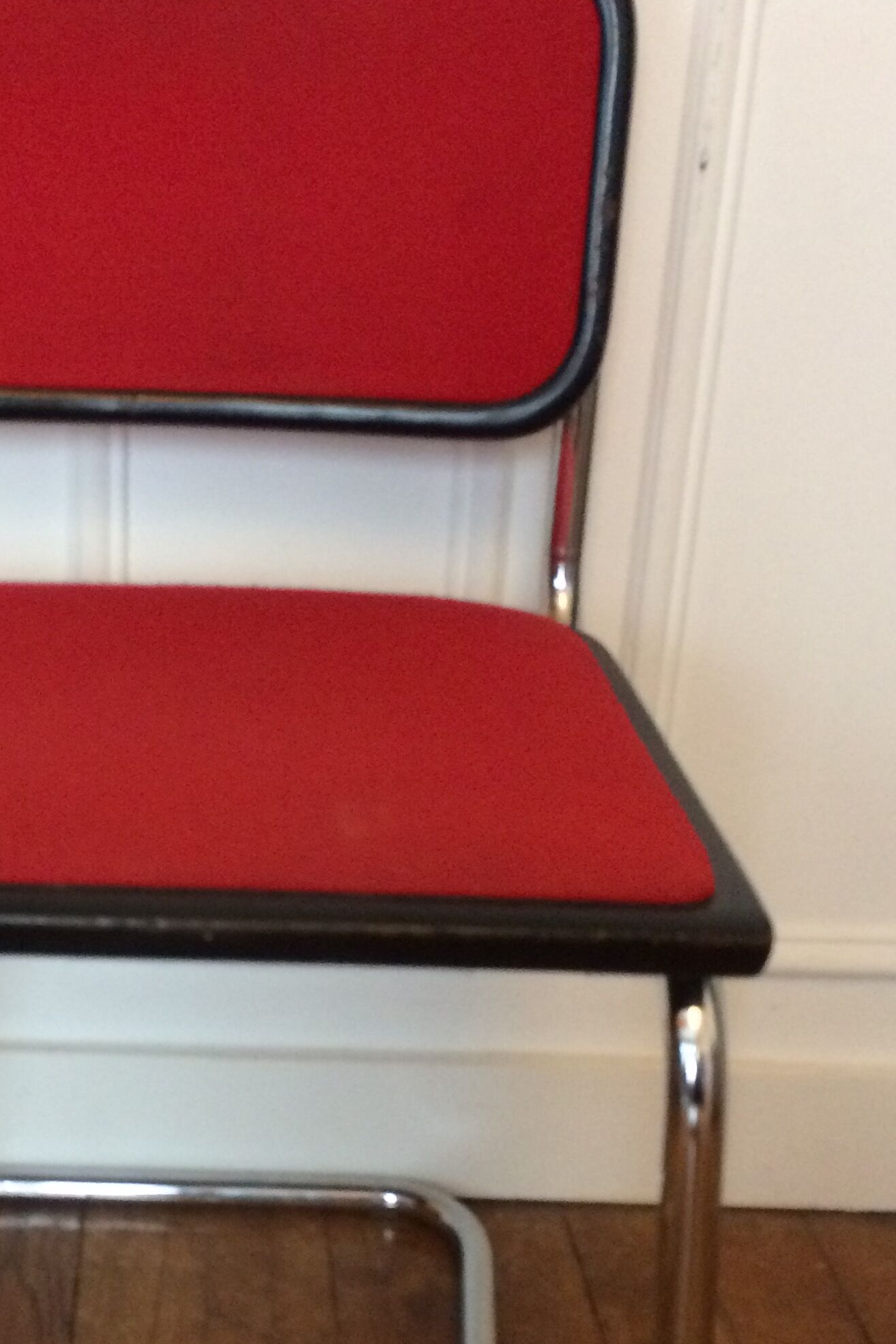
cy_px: 823
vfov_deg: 39.4
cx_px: 212
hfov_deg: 26.6
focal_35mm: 50
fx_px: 1866
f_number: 2.2
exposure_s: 1/20
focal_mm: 4.15
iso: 320
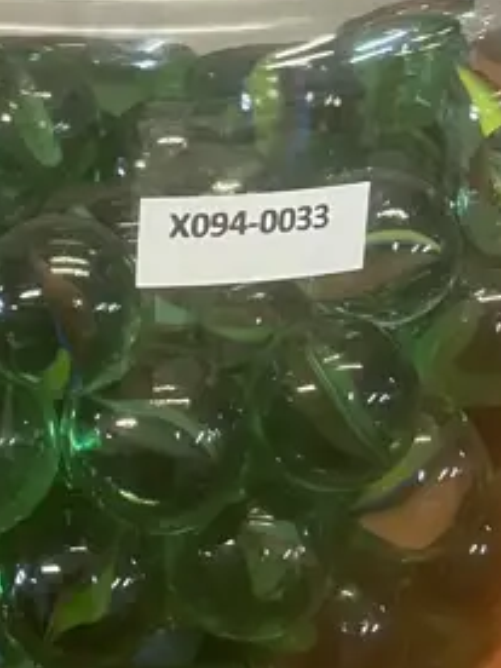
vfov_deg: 18.7
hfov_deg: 14.1
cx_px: 34
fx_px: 2007
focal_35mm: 104
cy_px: 119
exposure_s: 1/50
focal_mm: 3.99
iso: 250
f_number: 1.8
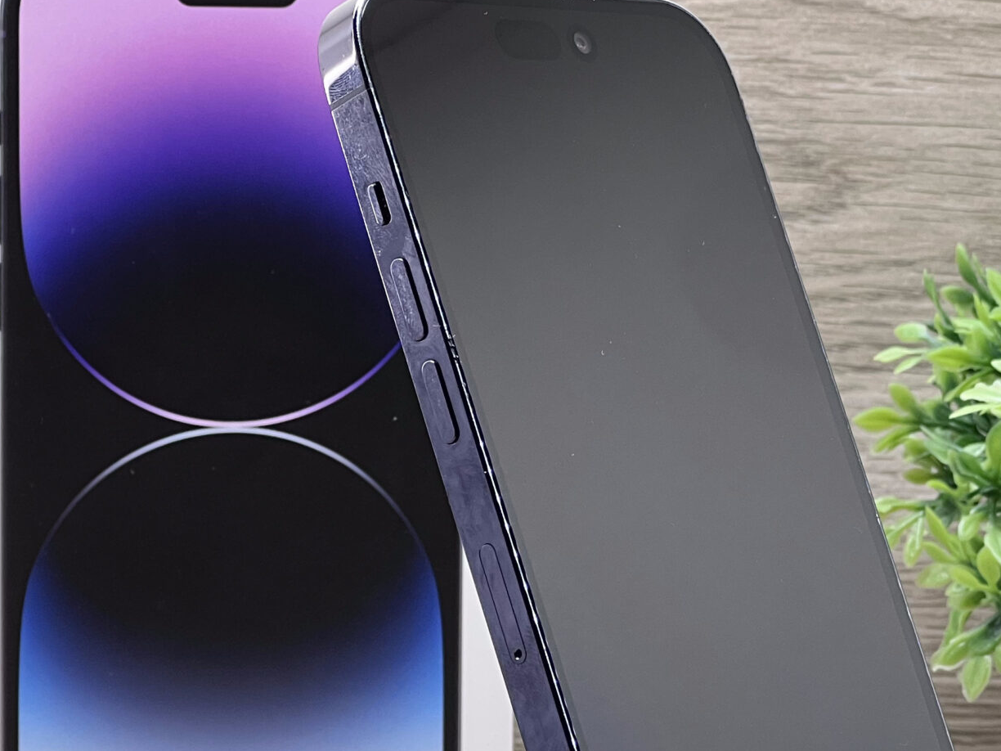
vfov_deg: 9.2
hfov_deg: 12.3
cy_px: 651
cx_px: 548
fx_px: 4656
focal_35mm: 161
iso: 100
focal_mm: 9
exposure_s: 1/100
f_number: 2.8
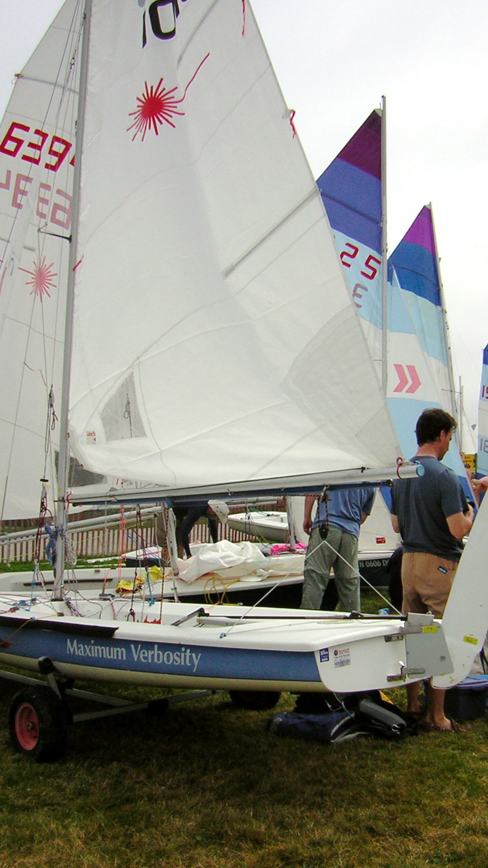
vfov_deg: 50.5
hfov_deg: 29.6
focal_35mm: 40
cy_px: 432
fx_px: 921
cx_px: 292
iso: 50
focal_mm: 4.7
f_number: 5.2
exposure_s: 1/1000
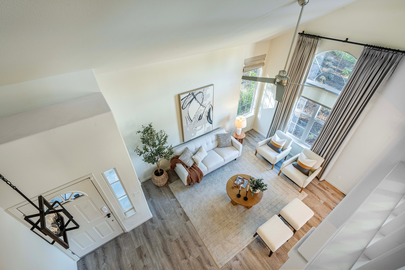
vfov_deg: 73.7
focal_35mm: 16
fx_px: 180
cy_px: 135
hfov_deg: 96.7
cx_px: 202
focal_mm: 16
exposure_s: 1/10
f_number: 9
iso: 250
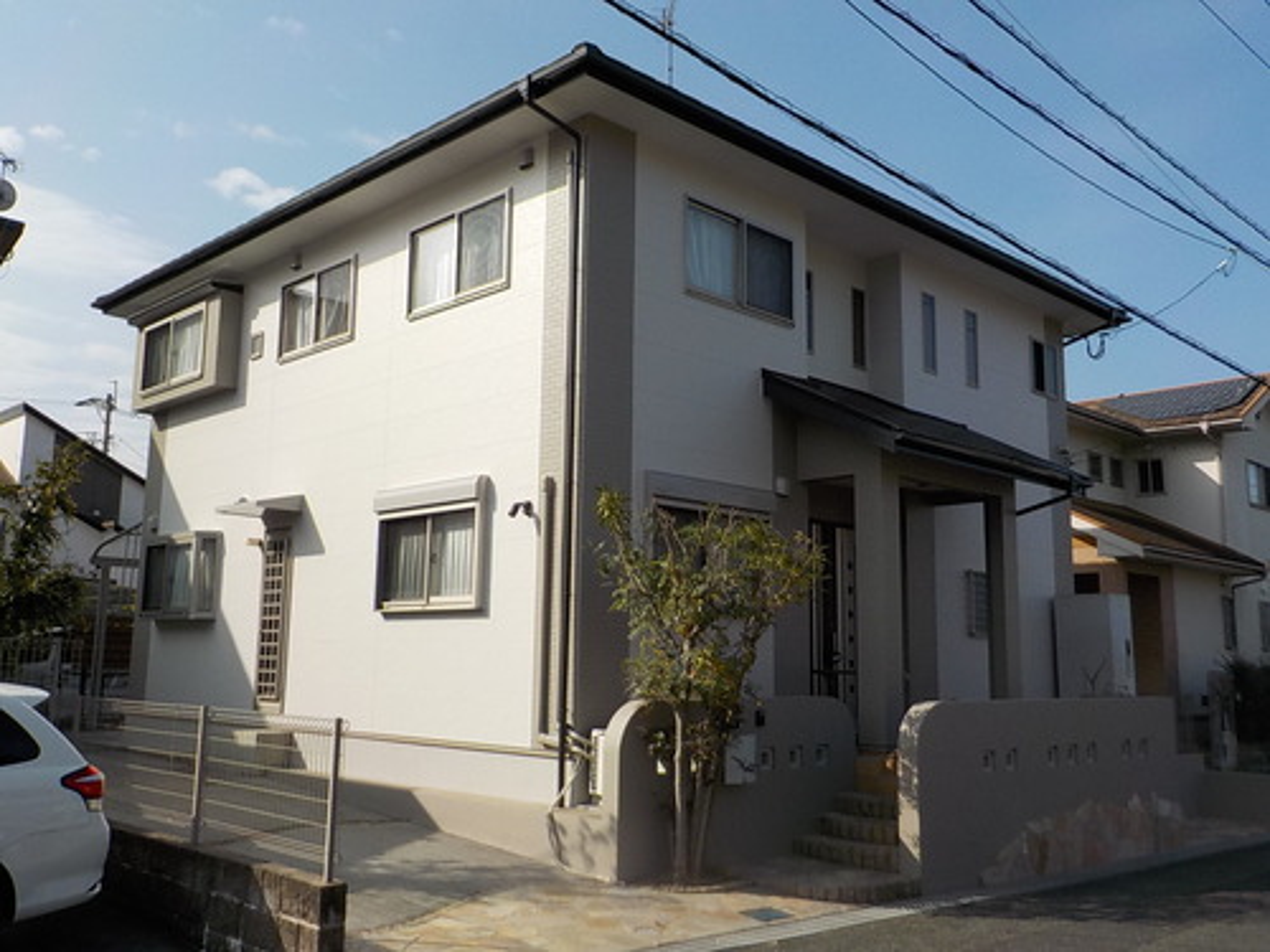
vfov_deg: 46.8
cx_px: 635
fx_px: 1101
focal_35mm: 30
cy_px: 476
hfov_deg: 60.0
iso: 125
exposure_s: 1/1600
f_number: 3.3
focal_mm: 4.1
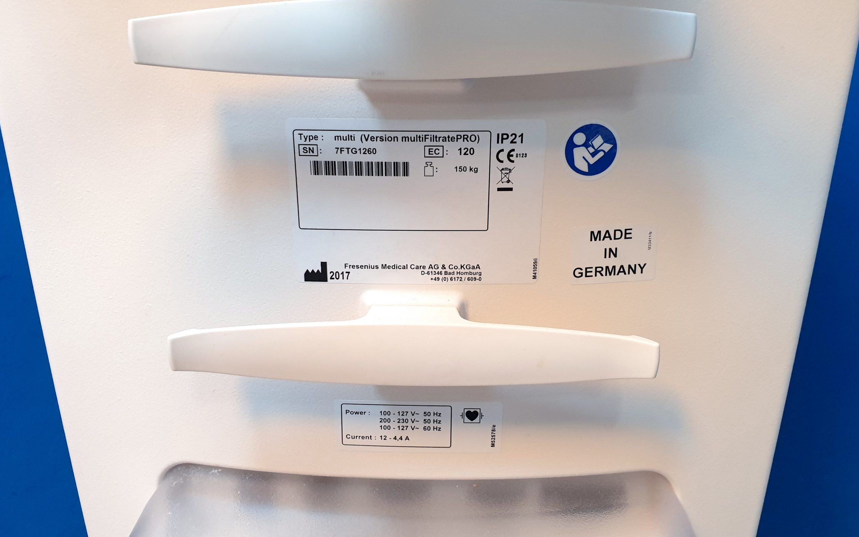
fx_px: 655
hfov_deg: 66.5
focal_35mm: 28
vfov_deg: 44.5
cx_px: 432
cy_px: 266
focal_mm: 4.3
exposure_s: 1/50
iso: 400
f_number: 2.4
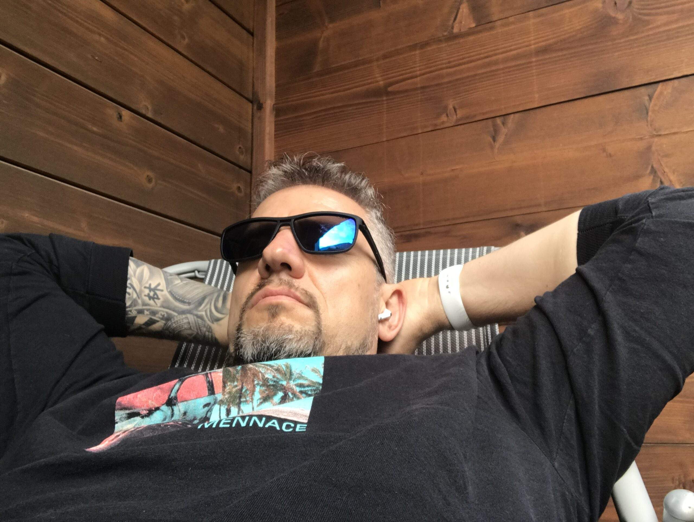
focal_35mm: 32
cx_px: 347
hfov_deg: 56.8
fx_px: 642
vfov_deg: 44.2
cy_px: 261
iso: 32
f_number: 2.2
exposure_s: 1/100
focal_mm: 2.87
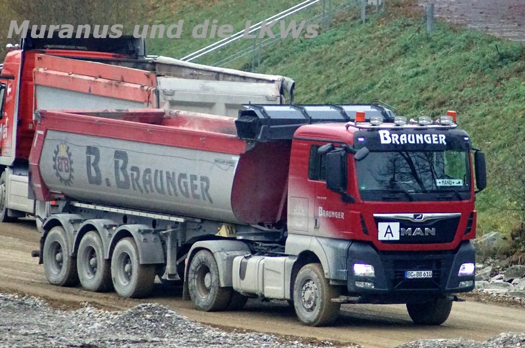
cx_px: 262
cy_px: 174
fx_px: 5458
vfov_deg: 3.7
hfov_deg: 5.5
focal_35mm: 375
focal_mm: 250
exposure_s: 1/1000
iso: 2500
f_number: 5.6
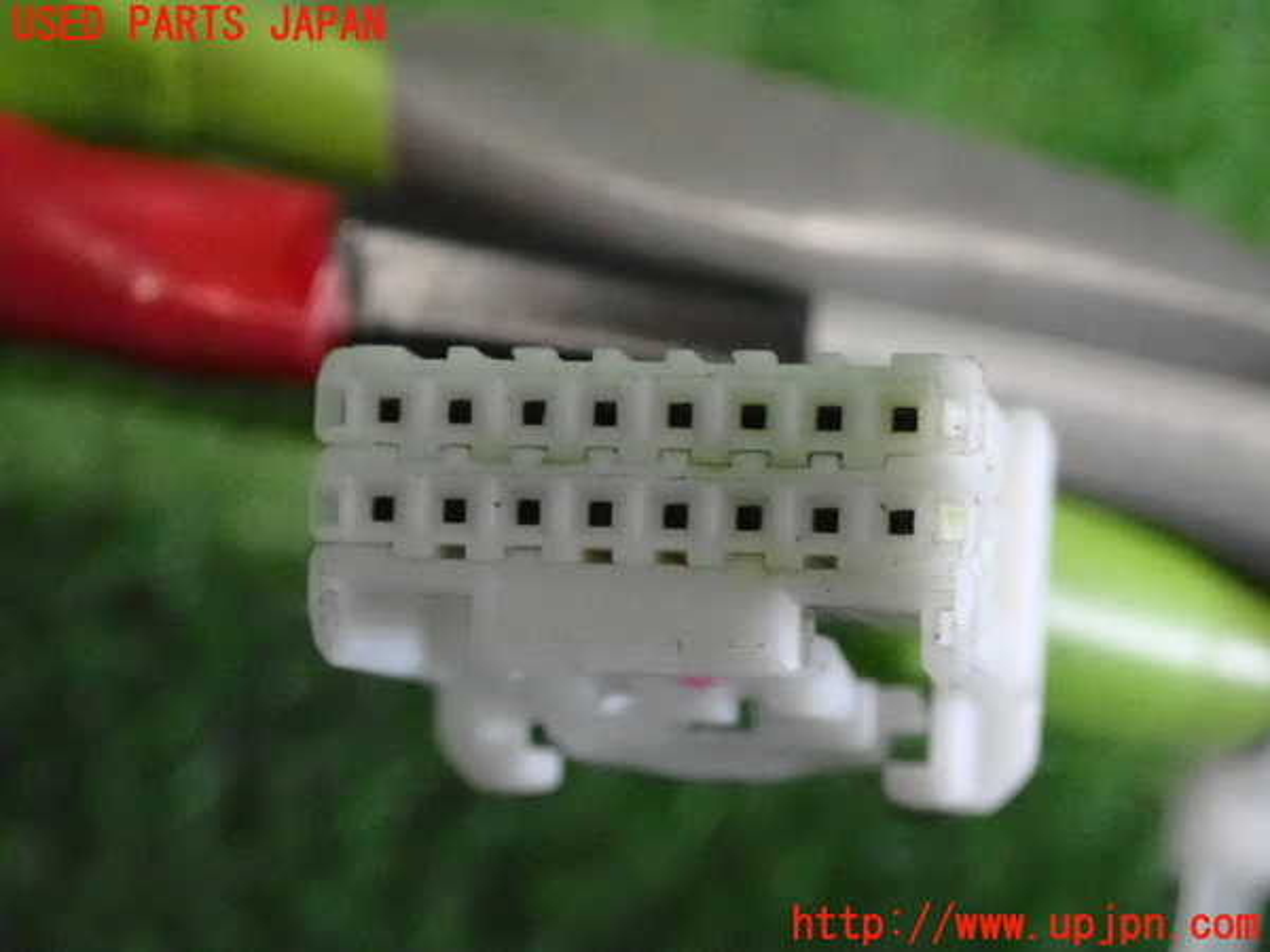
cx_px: 635
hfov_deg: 22.3
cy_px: 476
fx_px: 3229
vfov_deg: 16.8
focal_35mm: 88
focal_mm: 15.66
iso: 6400
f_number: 4.5
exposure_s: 1/80
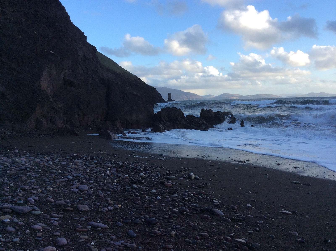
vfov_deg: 42.8
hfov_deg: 55.4
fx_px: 320
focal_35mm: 33
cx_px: 168
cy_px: 126
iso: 32
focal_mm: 3.3
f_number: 2.4
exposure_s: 1/481
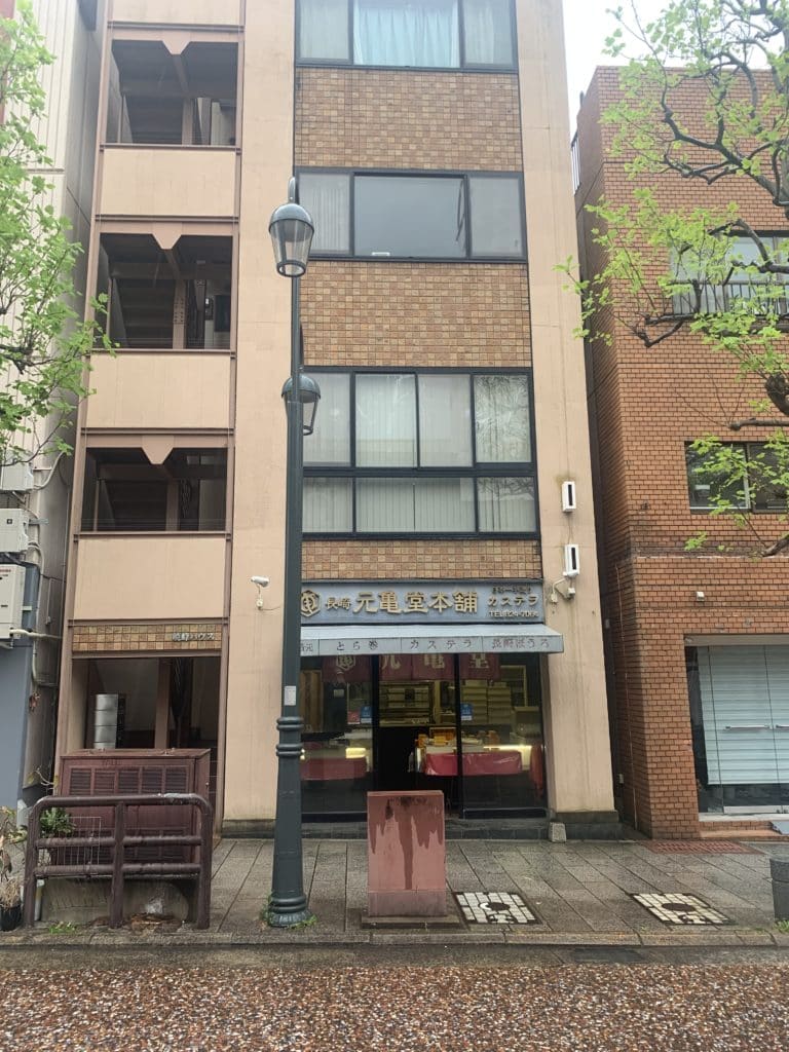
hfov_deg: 53.1
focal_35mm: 26
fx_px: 790
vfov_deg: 67.3
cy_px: 526
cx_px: 394
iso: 80
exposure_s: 1/121
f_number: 1.8
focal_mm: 4.25
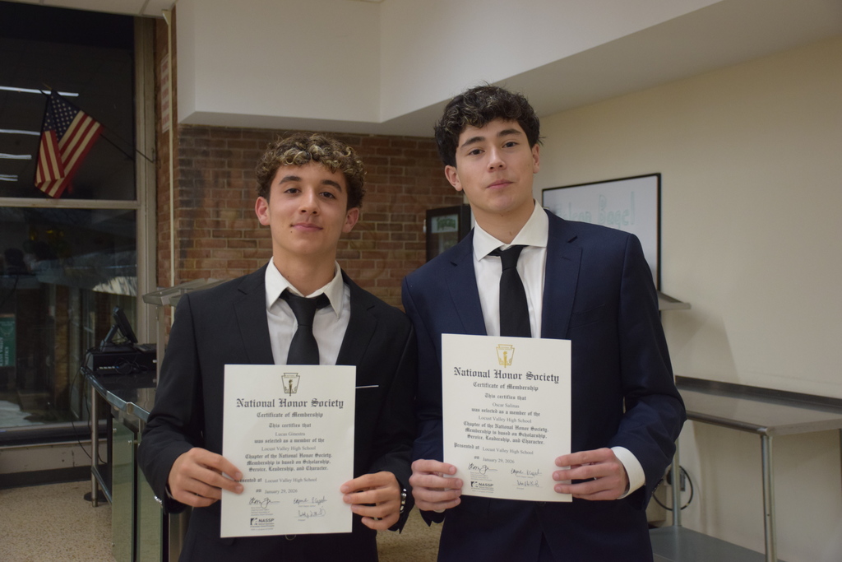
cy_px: 281
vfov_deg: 29.9
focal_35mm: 45
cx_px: 421
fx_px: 1053
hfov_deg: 43.6
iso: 1400
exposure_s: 1/60
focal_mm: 30
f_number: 4
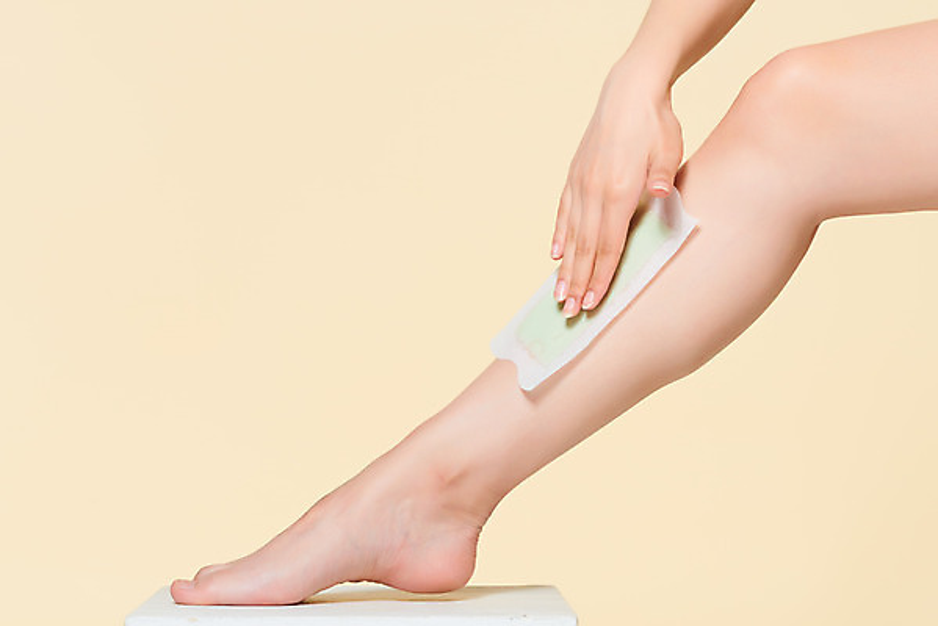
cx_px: 469
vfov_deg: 13.1
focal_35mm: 105
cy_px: 313
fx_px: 2737
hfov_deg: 19.4
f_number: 16
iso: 64
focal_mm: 105
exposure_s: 1/125
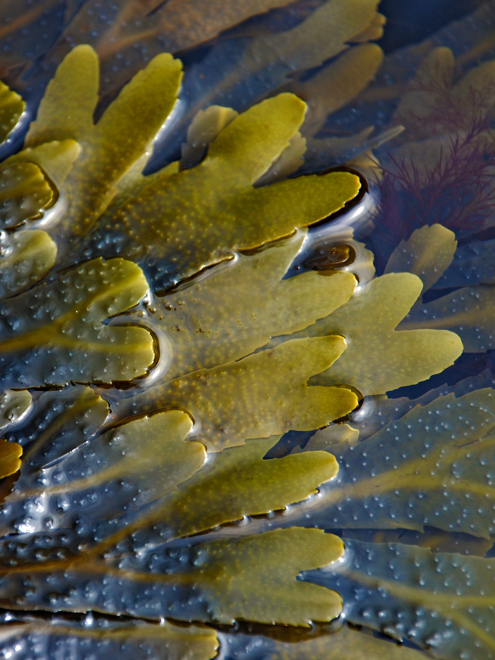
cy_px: 330
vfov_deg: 6.8
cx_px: 114
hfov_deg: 5.1
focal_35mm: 292
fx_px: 5562
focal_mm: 135
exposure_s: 1/160
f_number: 5.6
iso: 200
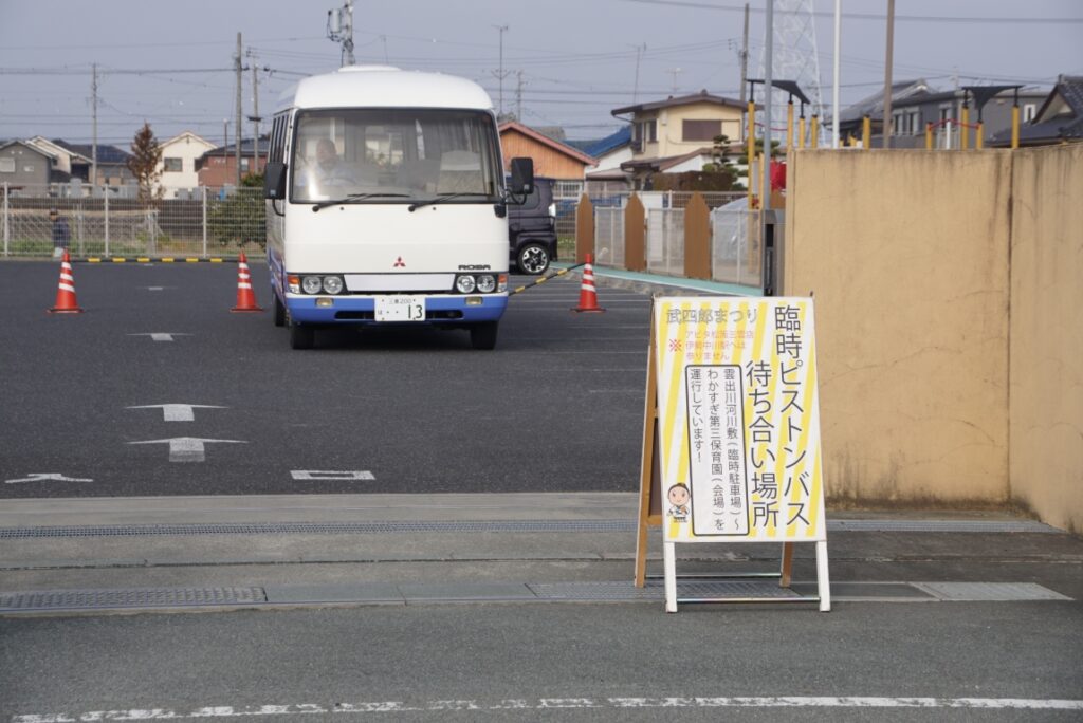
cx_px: 542
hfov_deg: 22.6
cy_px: 362
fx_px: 2709
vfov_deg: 15.2
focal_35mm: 90
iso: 100
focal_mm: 60
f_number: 8
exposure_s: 1/250
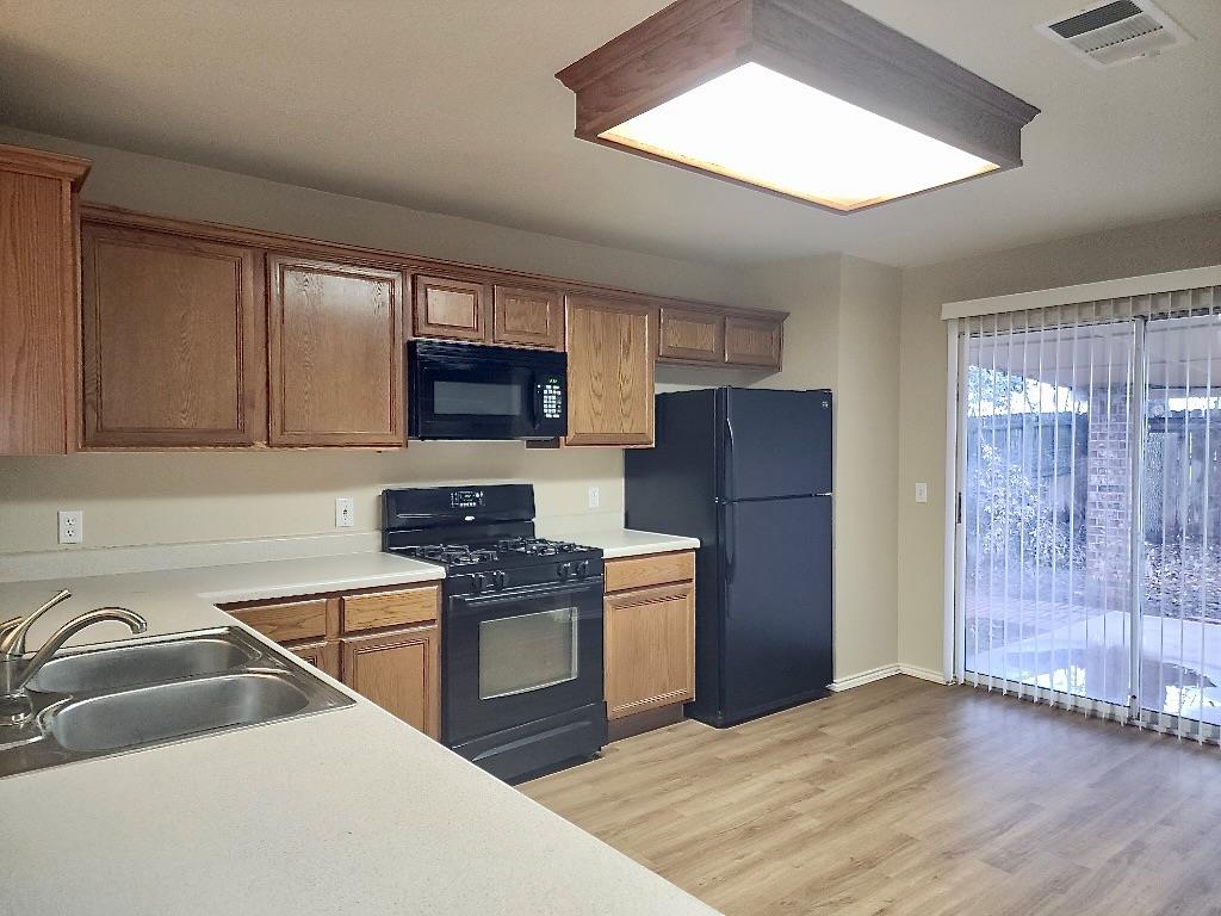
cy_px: 458
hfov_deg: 73.9
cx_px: 610
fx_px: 811
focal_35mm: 23
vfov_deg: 58.9
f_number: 1.8
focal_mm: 6.4
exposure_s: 1/24
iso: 381
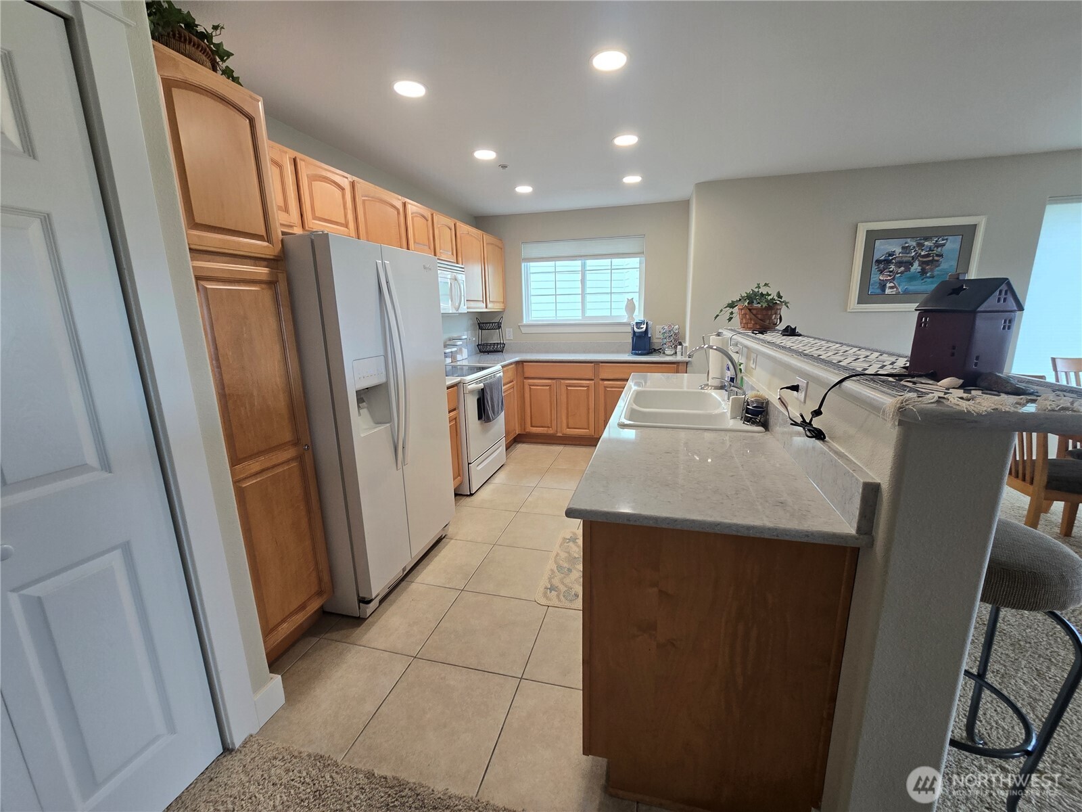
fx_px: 406
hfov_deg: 106.2
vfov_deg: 89.9
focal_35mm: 13
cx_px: 541
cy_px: 406
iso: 64
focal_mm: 2.2
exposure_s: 1/60
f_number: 2.2
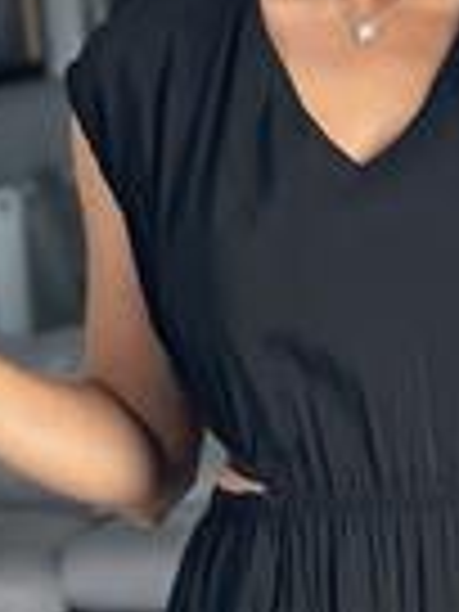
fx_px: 3165
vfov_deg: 11.0
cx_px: 392
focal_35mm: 179
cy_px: 414
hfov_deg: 8.3
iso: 100
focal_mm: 6.86
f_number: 1.78
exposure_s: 1/121
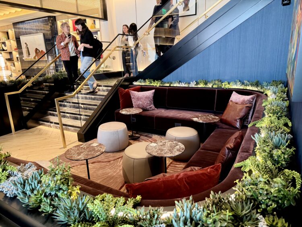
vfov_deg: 56.8
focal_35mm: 24
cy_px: 114
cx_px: 151
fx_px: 209
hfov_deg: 71.6
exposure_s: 1/59
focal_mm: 6.76
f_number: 1.78
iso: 400
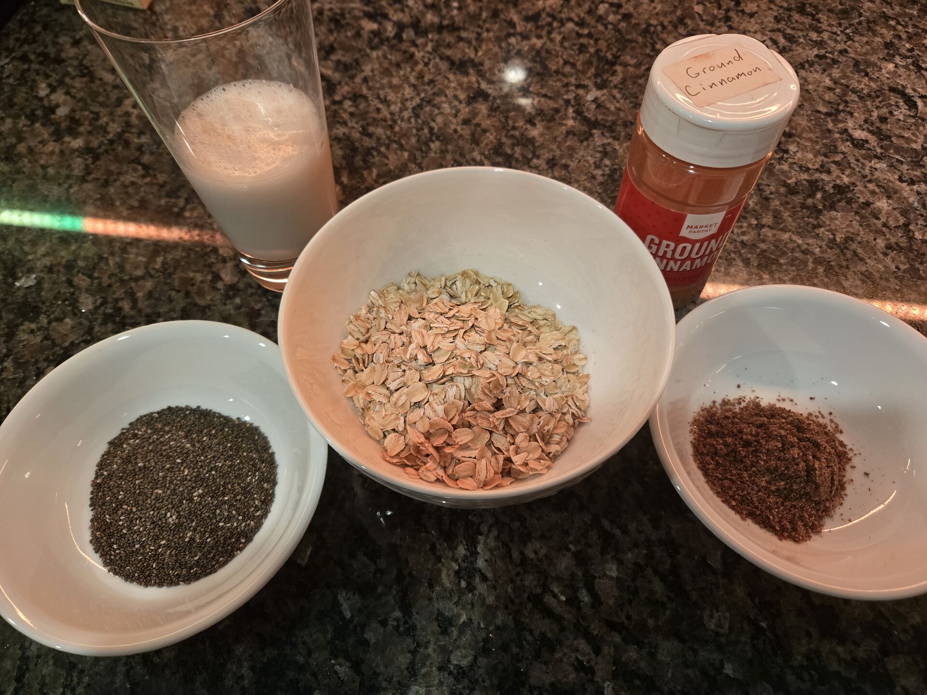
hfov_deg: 73.9
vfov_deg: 58.9
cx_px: 464
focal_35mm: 23
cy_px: 348
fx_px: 616
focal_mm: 5.4
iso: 320
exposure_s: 1/120
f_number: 1.8
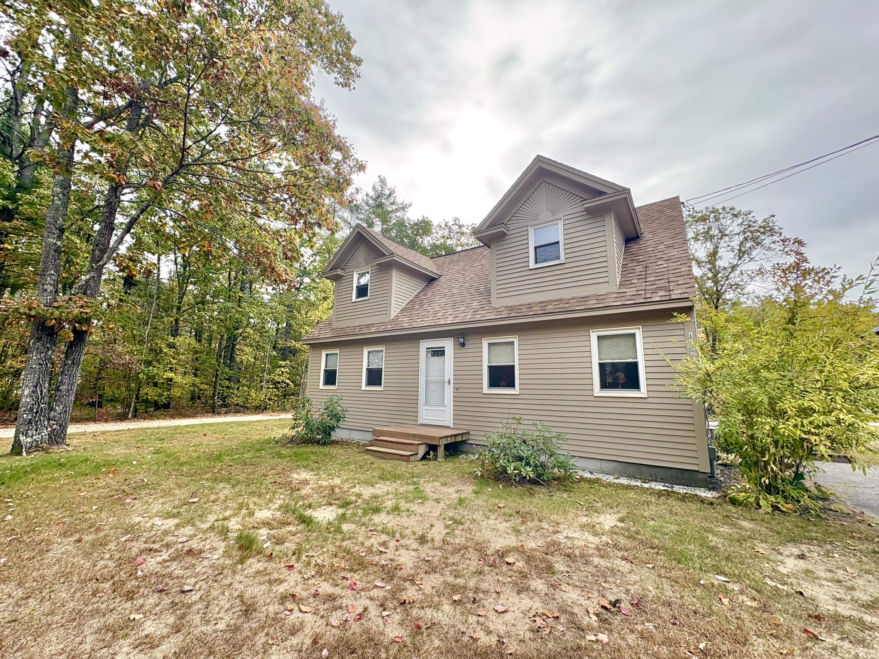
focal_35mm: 14
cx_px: 440
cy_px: 330
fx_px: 356
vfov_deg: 85.7
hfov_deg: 102.1
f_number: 2.2
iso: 64
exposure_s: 1/620
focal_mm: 2.22
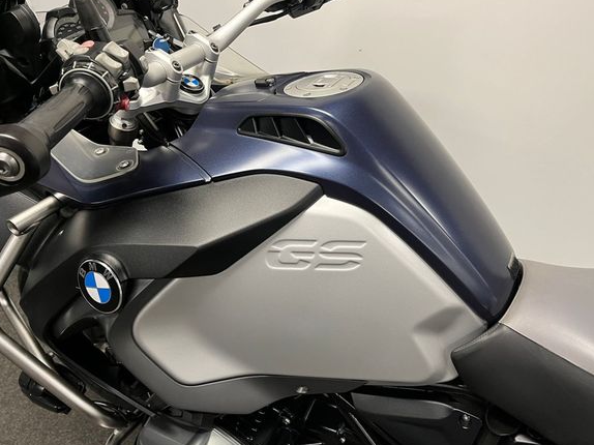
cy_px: 219
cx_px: 298
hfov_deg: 61.7
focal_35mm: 29
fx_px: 497
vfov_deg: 48.2
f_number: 1.6
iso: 125
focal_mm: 5.1
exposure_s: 1/50
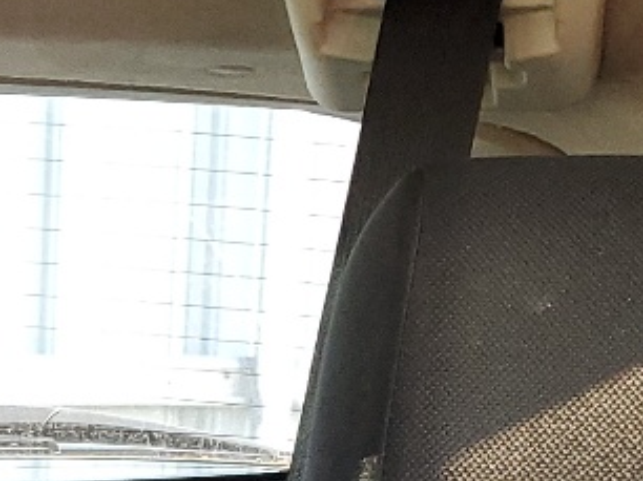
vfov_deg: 9.9
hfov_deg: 13.9
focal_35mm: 136
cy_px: 1048
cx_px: -235
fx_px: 2524
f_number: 1.5
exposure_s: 1/60.2
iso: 108
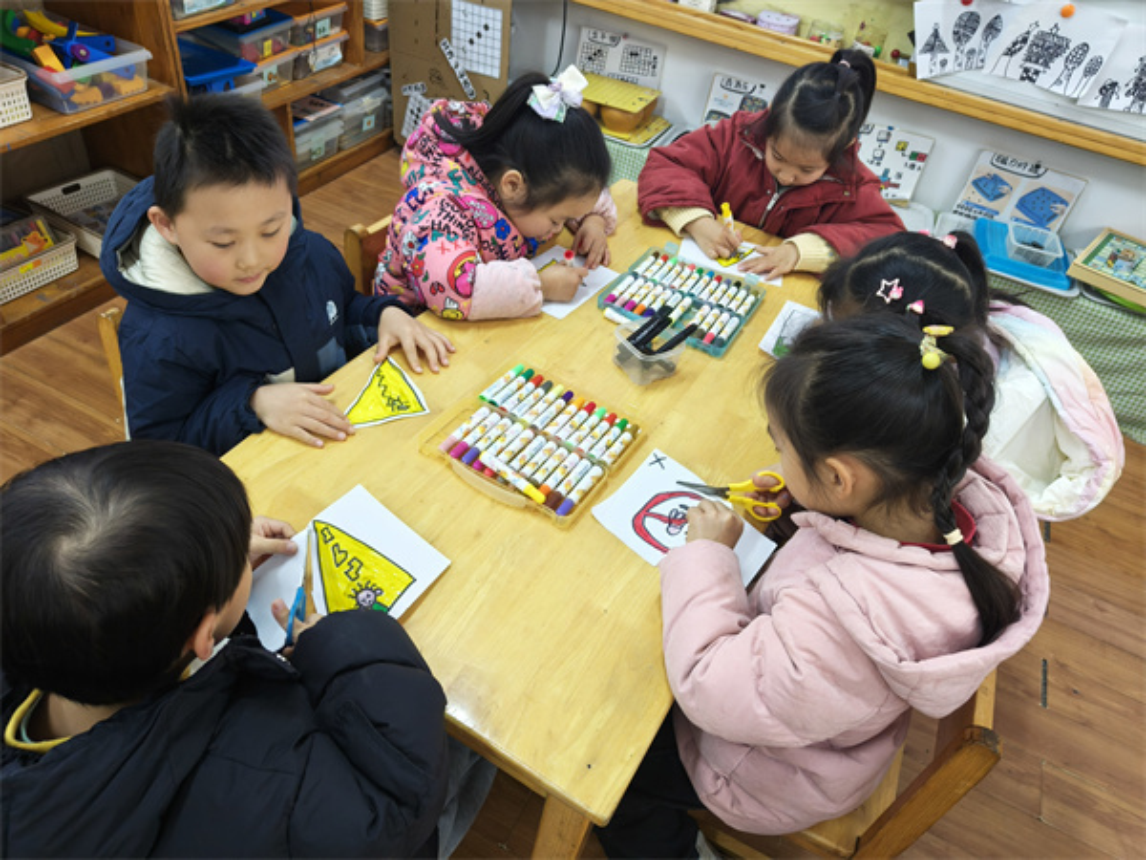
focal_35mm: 24
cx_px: 573
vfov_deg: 56.8
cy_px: 430
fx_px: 795
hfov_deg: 71.6
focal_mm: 5.59
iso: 400
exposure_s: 1/50
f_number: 1.8
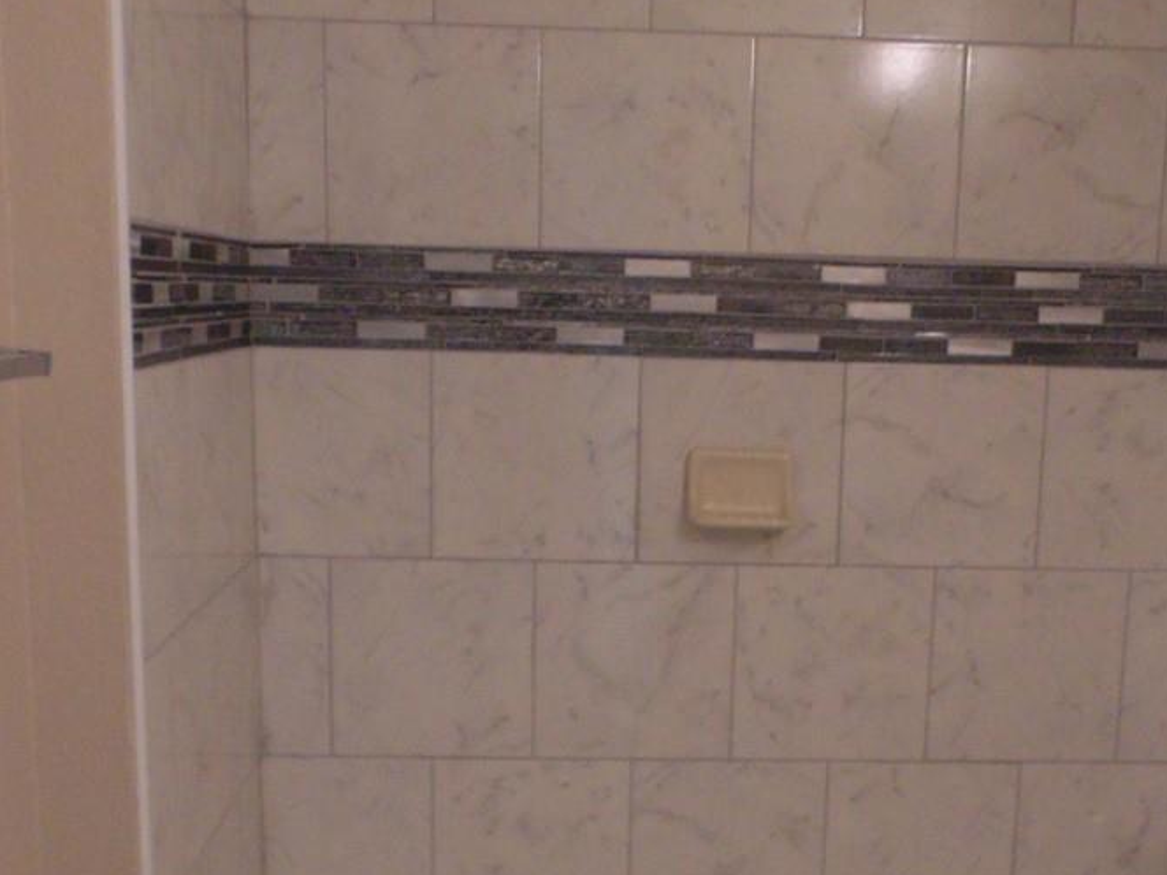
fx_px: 1787
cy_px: 727
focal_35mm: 53
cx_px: 671
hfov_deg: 36.1
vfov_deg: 26.9
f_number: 3.1
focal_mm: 4
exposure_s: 1/30
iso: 200
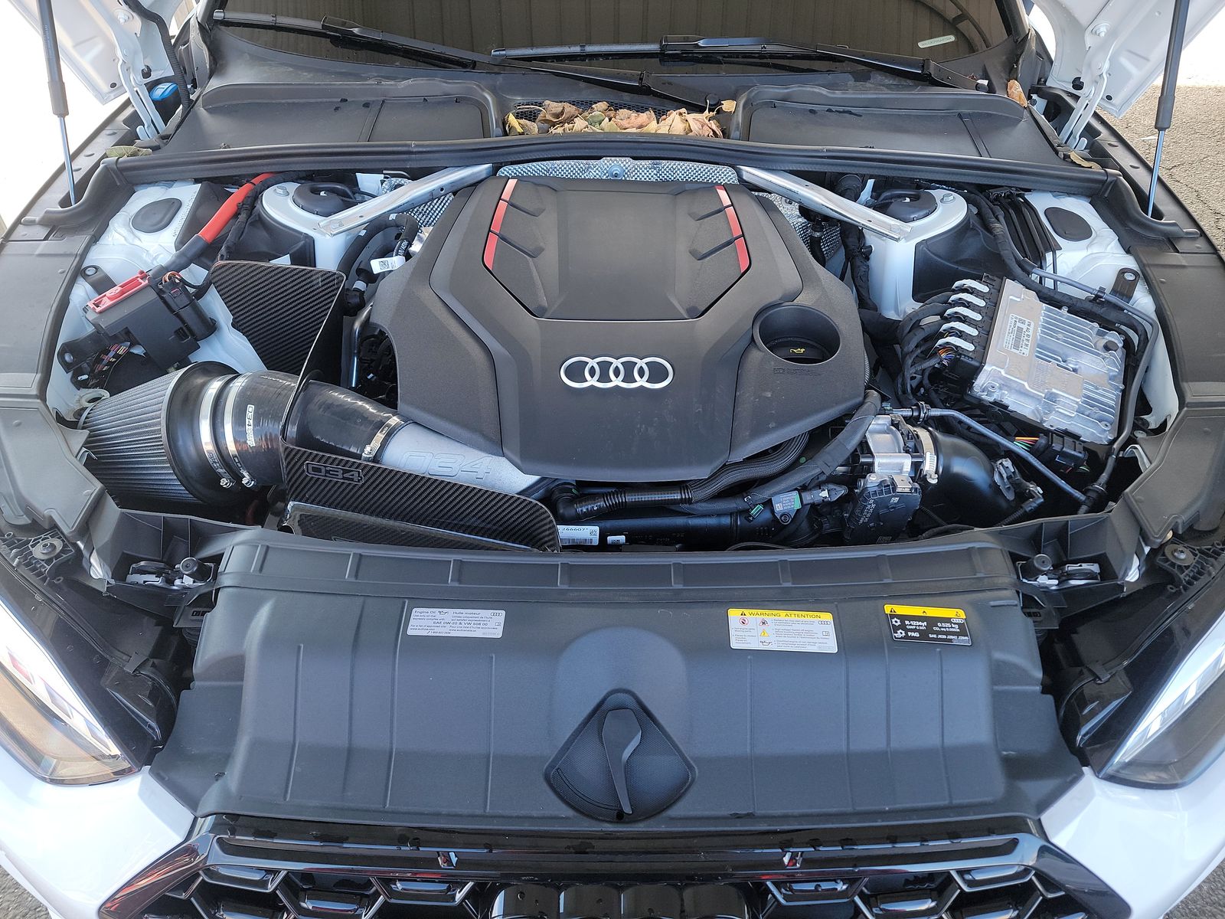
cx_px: 612
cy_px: 460
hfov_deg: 71.6
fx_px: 849
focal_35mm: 24
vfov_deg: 56.8
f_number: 1.8
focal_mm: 6.7
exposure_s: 1/59
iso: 75
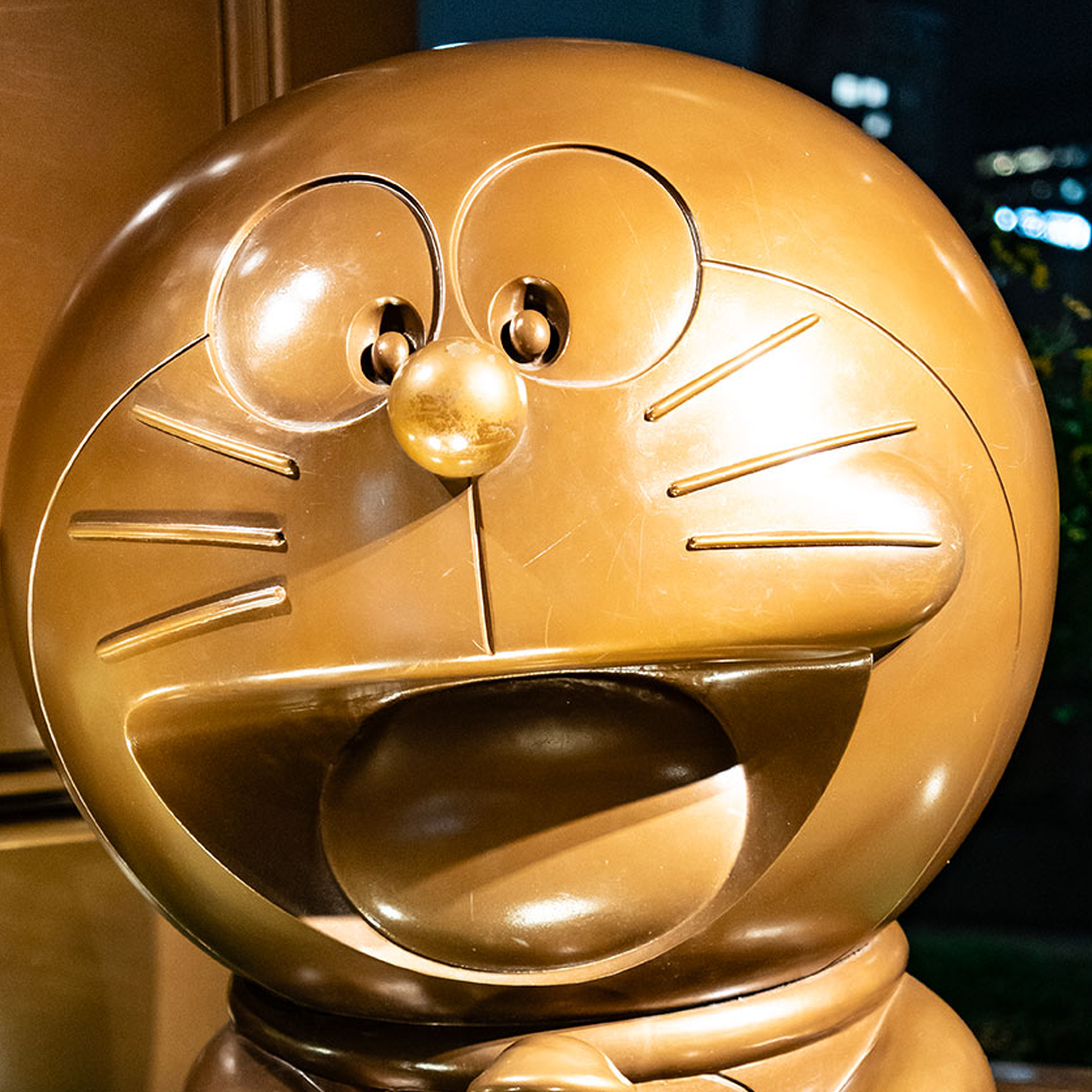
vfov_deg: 17.0
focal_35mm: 102
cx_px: 534
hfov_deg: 17.1
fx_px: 3628
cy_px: 850
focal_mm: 46.3
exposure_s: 1/160
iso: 2500
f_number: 2.8
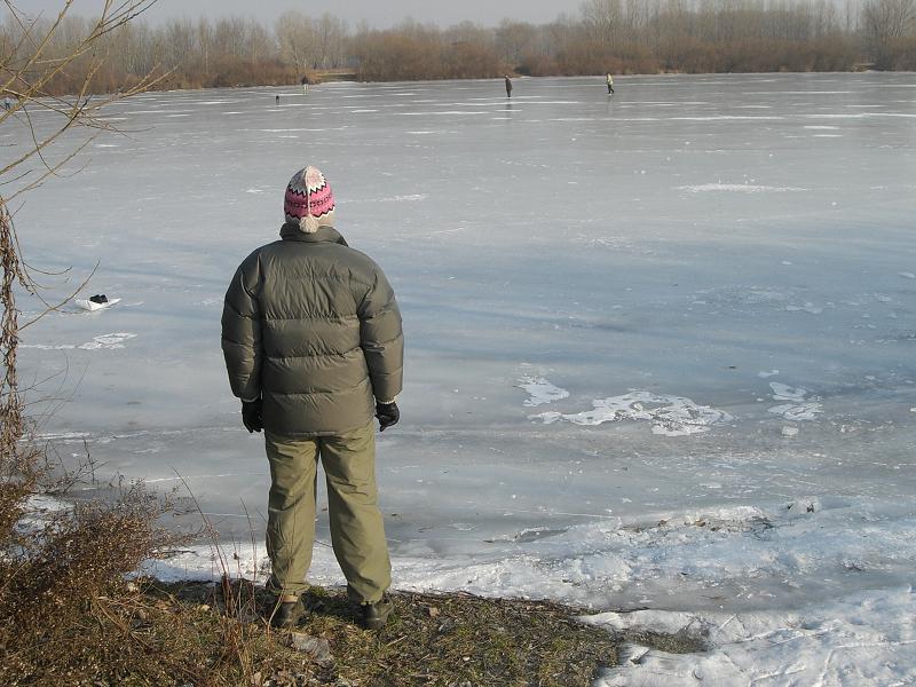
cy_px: 344
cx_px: 458
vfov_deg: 37.7
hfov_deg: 49.0
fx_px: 1006
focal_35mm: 38
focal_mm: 6.3
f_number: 4.4
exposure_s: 1/400
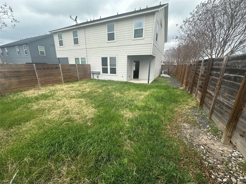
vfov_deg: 85.7
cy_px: 92
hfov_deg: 102.1
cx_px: 123
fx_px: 99
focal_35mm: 14
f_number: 2.2
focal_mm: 2.22
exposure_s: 1/711
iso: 40
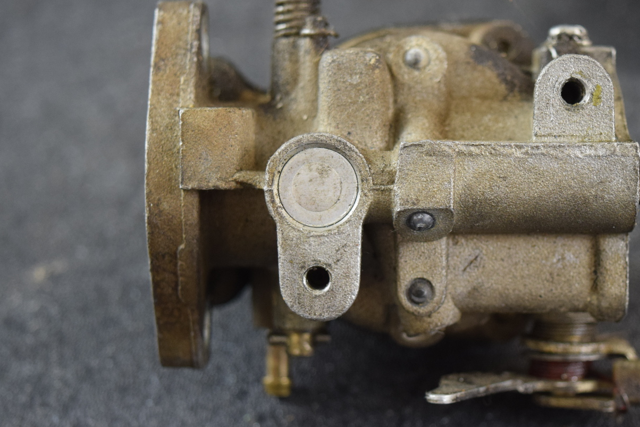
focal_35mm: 90
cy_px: 200
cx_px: 407
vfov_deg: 15.2
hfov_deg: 22.6
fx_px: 1594
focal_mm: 45
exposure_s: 1/125
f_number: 5
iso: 800
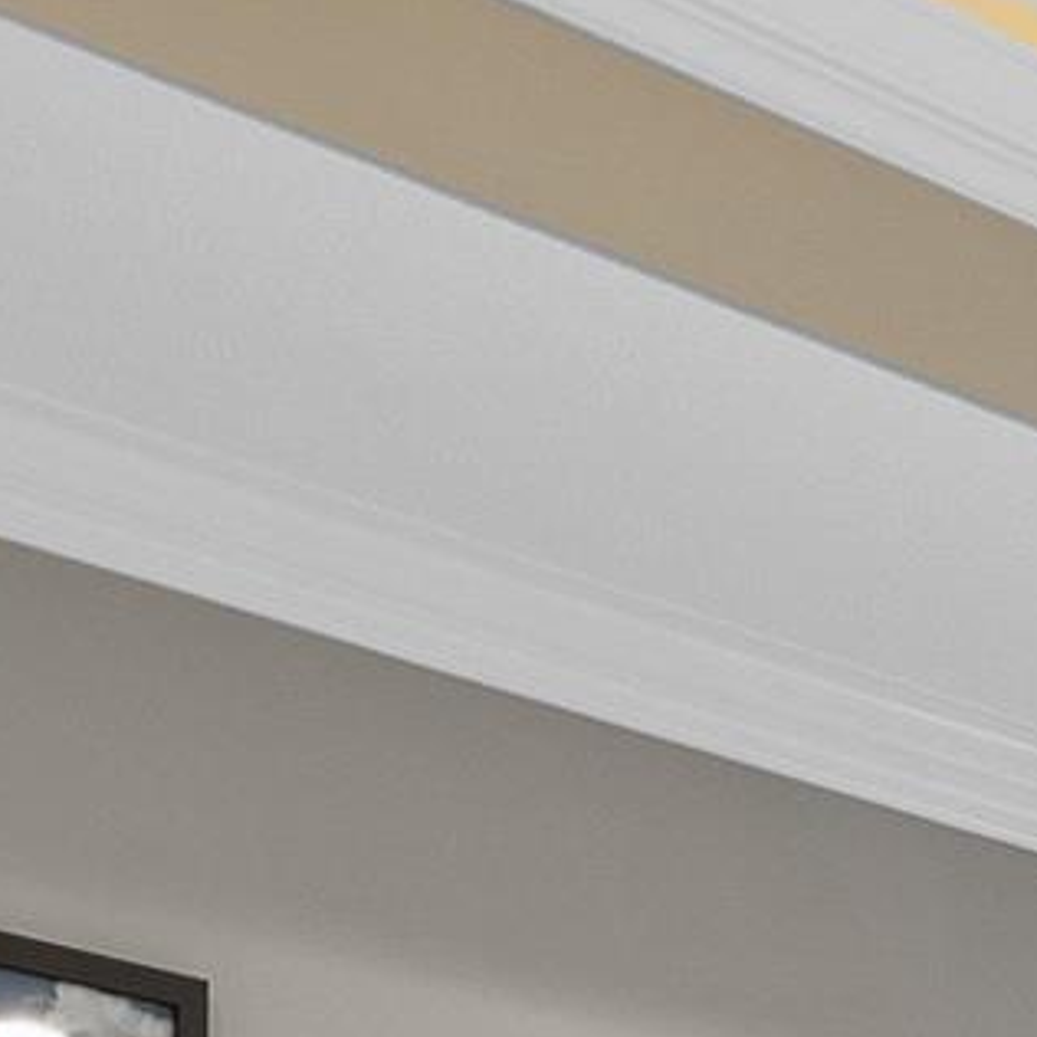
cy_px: 2300
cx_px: 1953
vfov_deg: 11.4
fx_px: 4474
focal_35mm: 132
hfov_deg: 12.0
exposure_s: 1.3
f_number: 9
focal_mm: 16
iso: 400
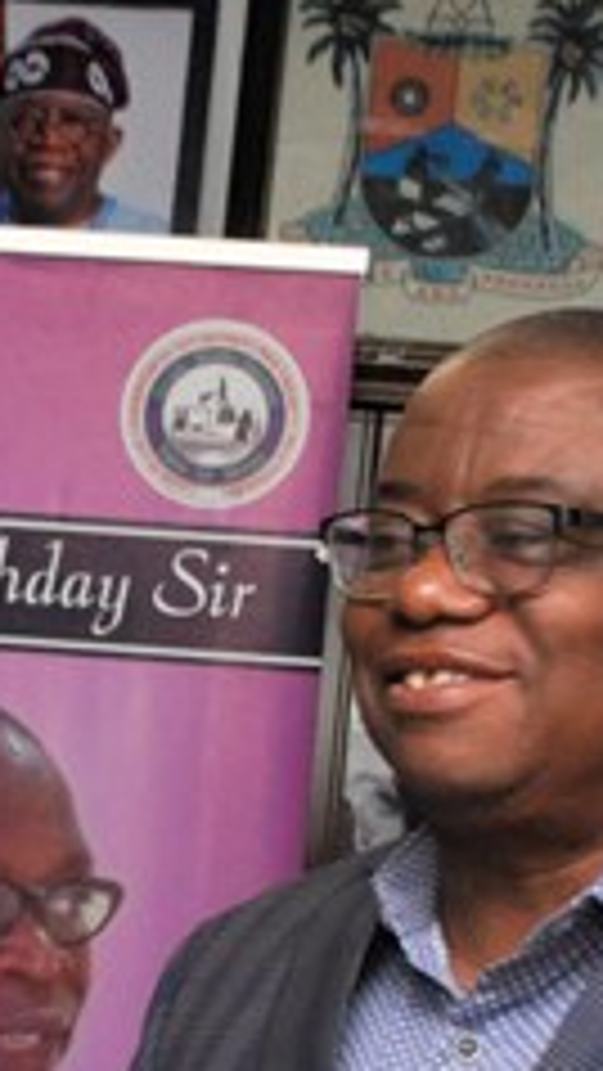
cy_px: 1026
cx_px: -171
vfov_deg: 14.3
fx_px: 4204
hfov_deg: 8.1
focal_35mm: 148
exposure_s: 1/200
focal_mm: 28
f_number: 4
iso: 800
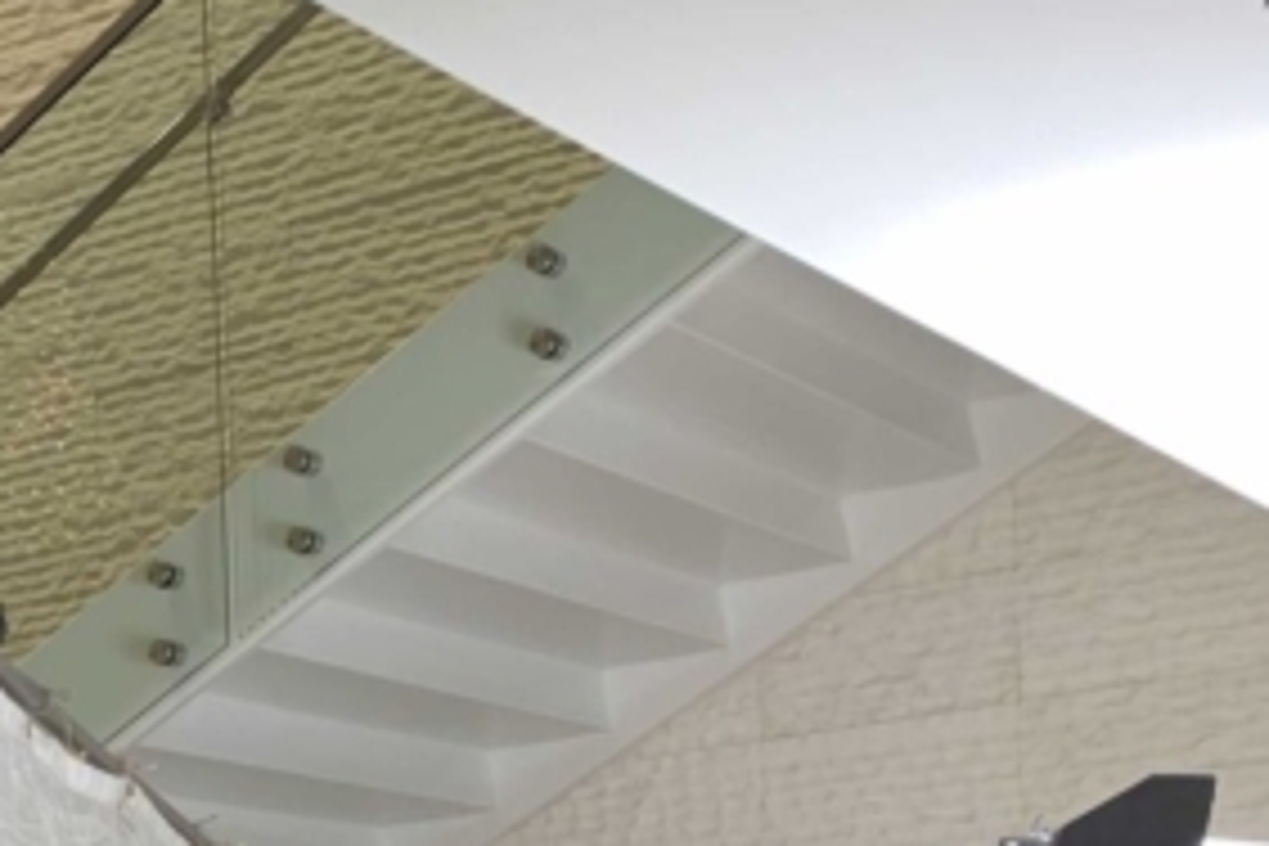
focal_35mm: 96
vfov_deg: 12.9
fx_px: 3384
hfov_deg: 19.6
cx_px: -360
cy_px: 1516
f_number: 1.8
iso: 25
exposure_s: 1/120
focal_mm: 4.25
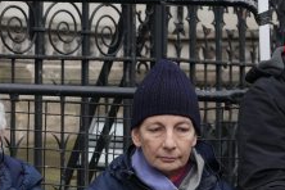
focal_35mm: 108
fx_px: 855
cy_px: 153
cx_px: 128
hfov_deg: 18.9
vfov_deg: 12.6
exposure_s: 1/1000
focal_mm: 24
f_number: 3.2
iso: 640
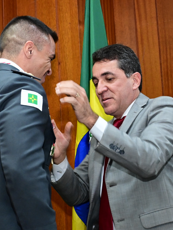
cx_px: 58
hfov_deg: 15.4
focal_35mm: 96
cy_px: 116
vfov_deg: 20.4
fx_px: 640
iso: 4000
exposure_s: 1/125
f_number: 4.5
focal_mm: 44
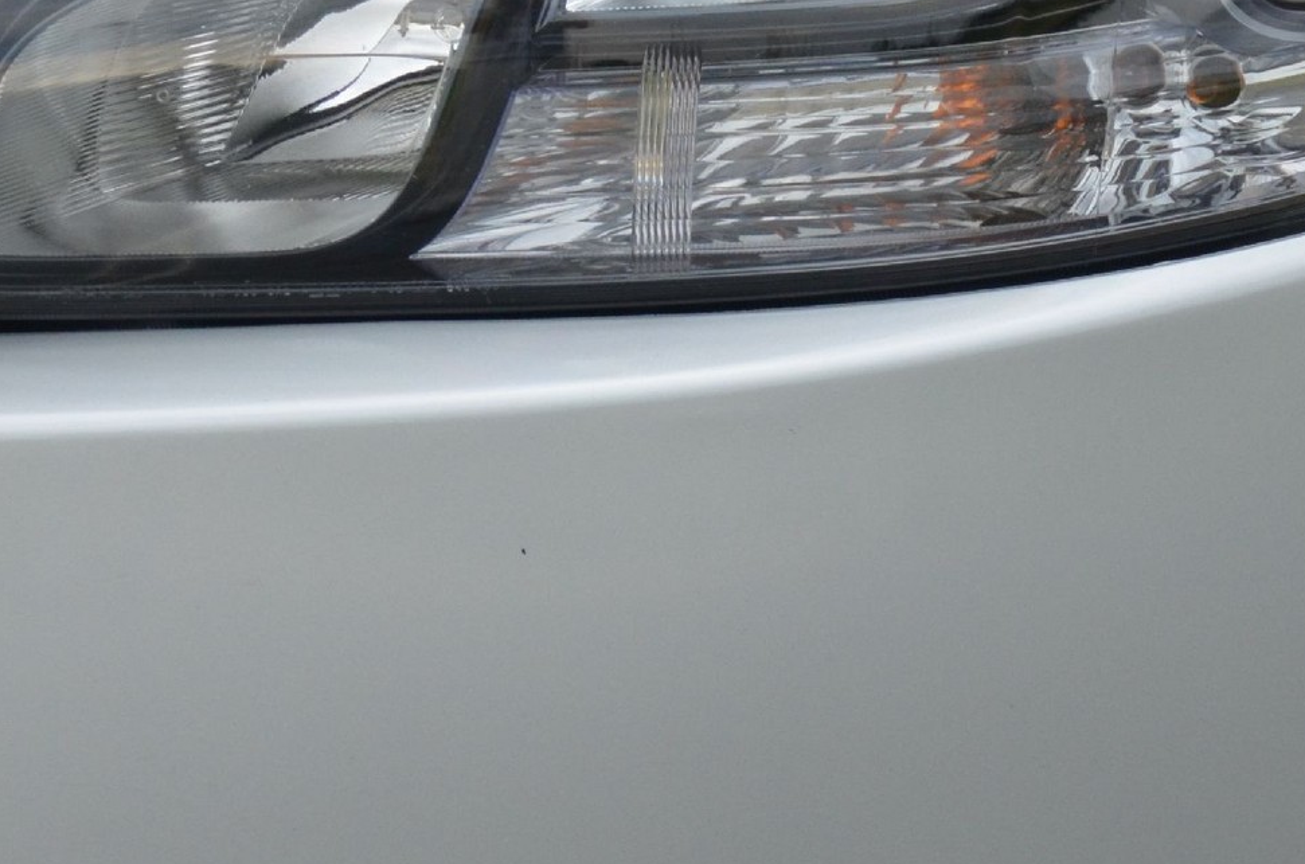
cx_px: 833
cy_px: 382
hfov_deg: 4.0
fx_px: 18856
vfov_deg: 2.6
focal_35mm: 521
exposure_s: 1/640
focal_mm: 135
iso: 800
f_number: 5.6
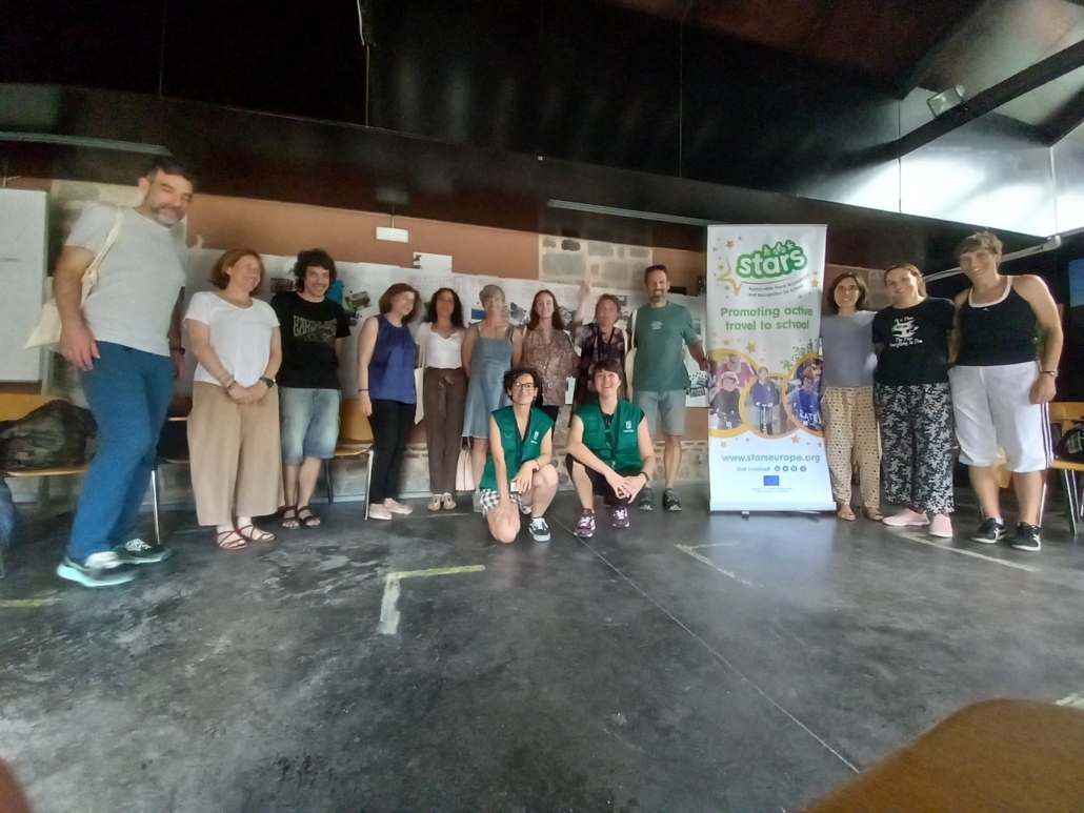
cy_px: 406
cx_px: 542
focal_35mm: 13
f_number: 2.2
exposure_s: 1/24
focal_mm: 1.13
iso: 320
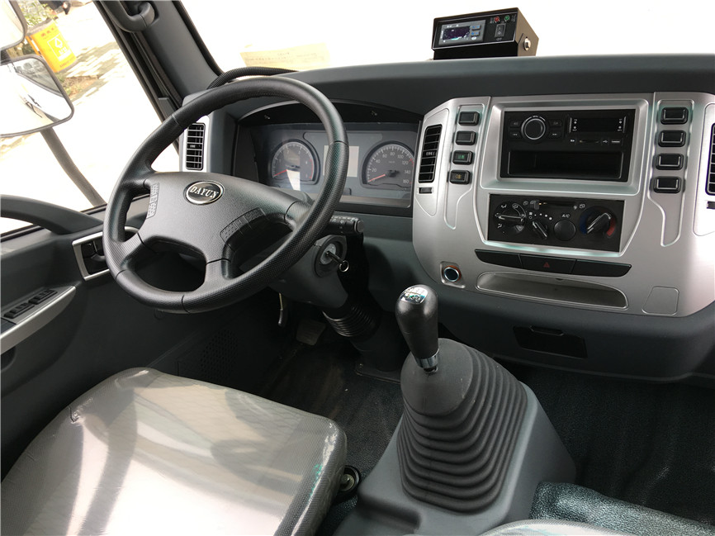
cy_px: 268
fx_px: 599
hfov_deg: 61.7
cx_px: 358
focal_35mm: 29
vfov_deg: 48.2
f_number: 2.2
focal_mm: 4.15
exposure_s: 1/100
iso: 25
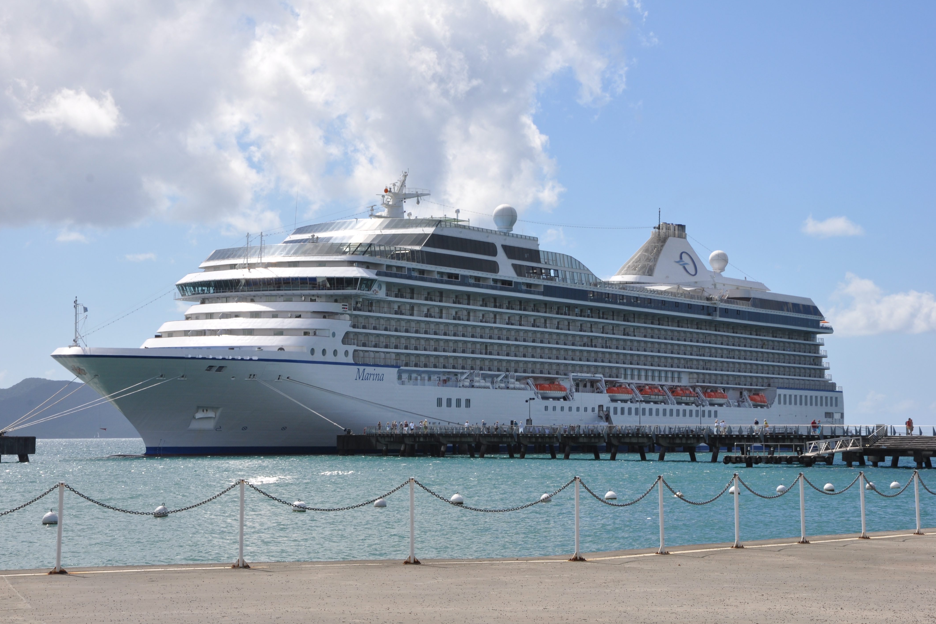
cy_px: 315
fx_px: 1976
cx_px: 474
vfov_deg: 17.9
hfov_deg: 26.7
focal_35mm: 76
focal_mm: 50
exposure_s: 1/200
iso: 200
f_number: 14
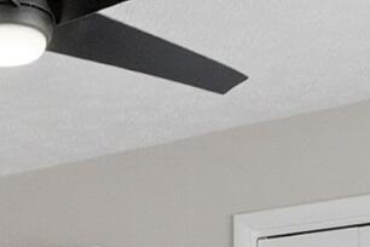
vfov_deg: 12.6
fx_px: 1007
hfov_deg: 20.1
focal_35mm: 98
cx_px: -10
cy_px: 456
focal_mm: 10
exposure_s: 1/320
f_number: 4.5
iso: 100
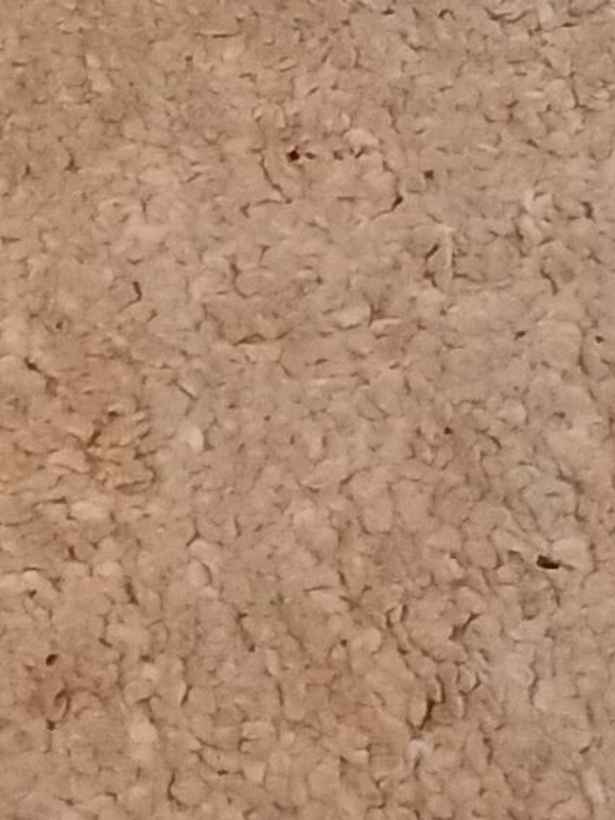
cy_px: -1471
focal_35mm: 194
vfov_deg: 8.7
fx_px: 4596
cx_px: 650
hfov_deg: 7.6
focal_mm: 4
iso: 400
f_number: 1.8
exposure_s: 1/20
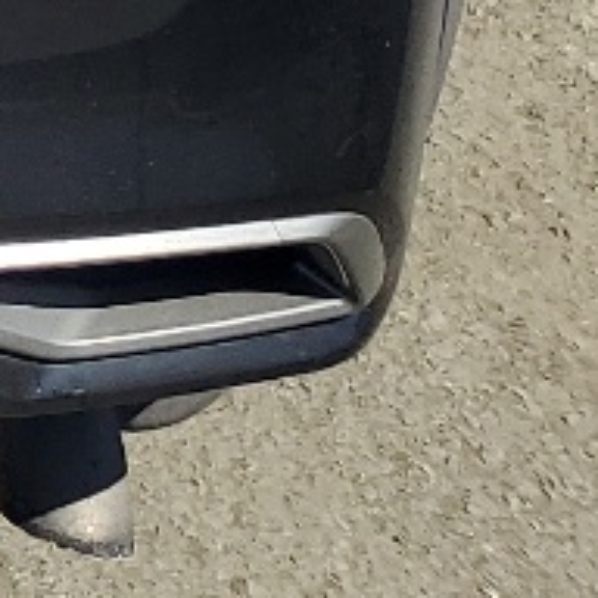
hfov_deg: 7.9
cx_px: -1149
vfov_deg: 8.4
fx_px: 3753
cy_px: -822
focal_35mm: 192
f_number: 1.5
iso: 50
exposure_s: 1/3333
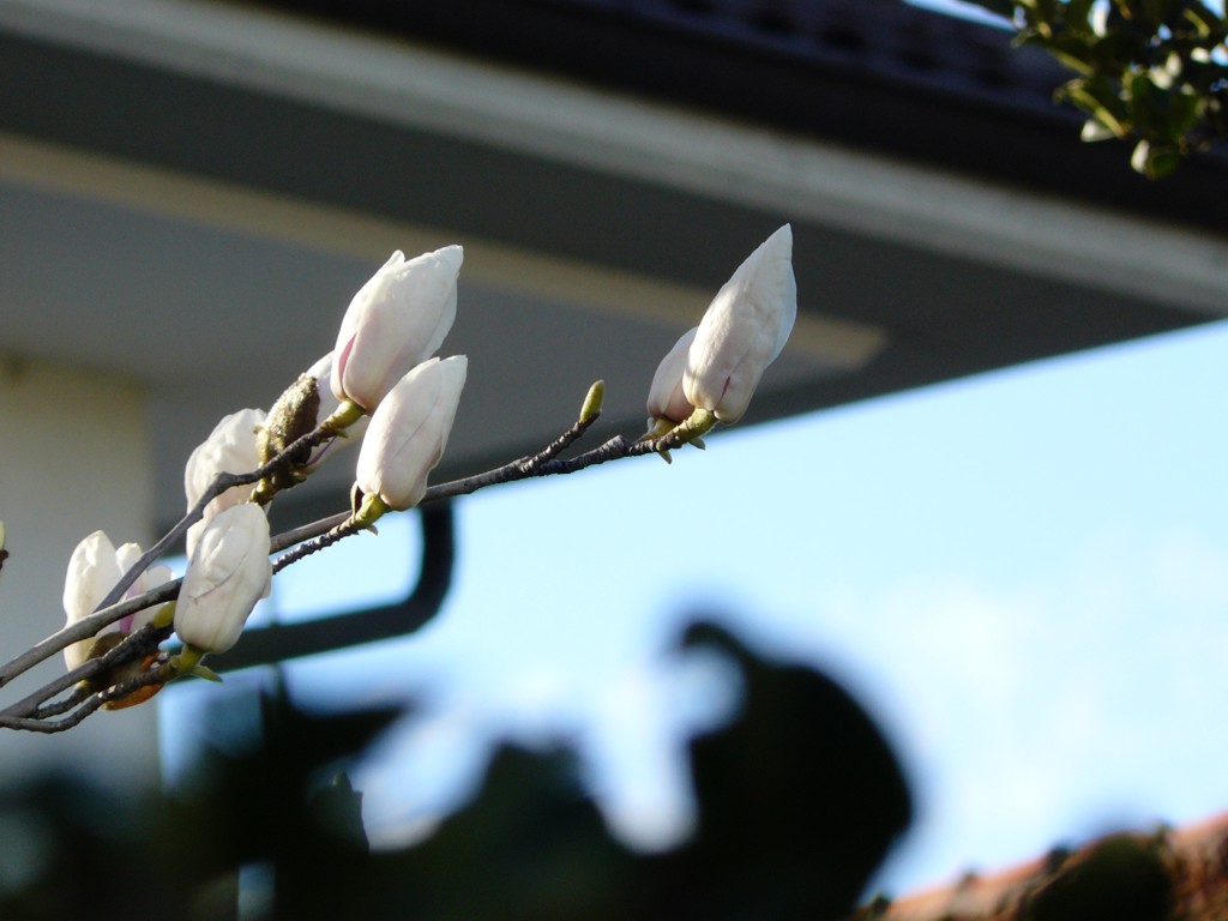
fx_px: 15325
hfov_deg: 4.6
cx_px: 614
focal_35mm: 432
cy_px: 460
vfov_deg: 3.4
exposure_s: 1/125
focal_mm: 72
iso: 100
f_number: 6.3
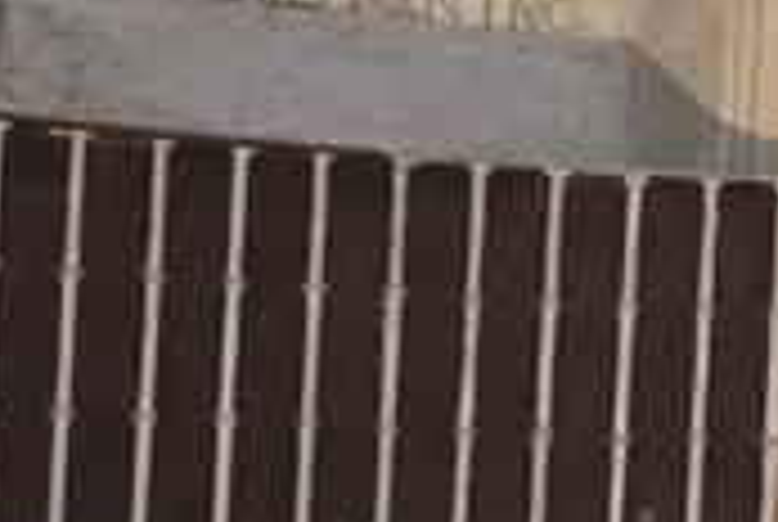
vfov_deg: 8.3
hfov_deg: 11.3
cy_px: 115
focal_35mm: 166
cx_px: 1489
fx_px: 3594
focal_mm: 24
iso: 3200
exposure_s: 1/60
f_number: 7.1
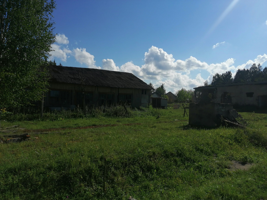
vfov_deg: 51.3
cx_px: 134
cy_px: 100
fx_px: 208
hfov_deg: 65.3
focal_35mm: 27
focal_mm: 3.96
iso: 50
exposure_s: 1/3922
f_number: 1.8
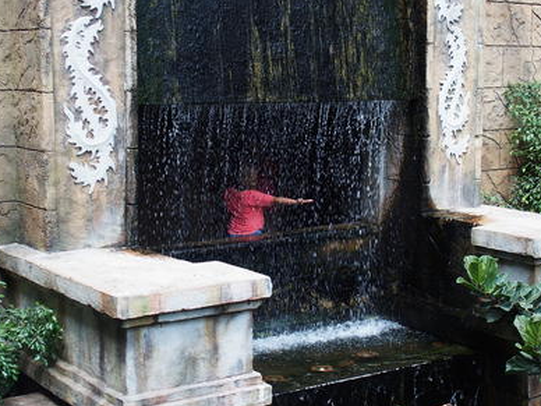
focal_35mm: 58
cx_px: 273
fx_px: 906
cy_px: 187
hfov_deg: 33.2
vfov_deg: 25.2
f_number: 3.2
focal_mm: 10.8
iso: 100
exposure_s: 1/160
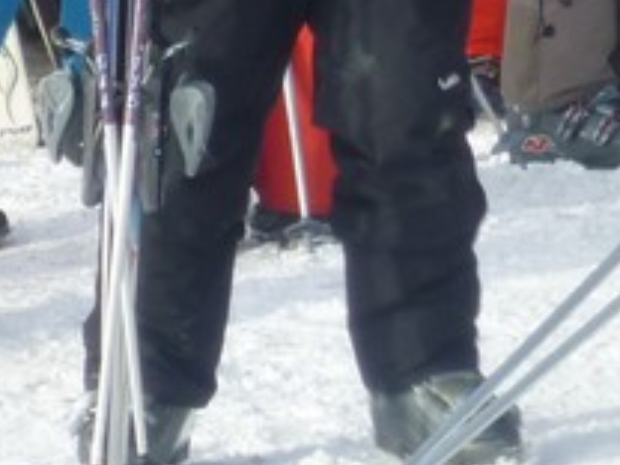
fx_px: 11266
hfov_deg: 3.2
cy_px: -259
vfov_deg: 2.4
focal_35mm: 629
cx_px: 456
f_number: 5.8
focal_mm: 22.8
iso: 100
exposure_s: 1/100
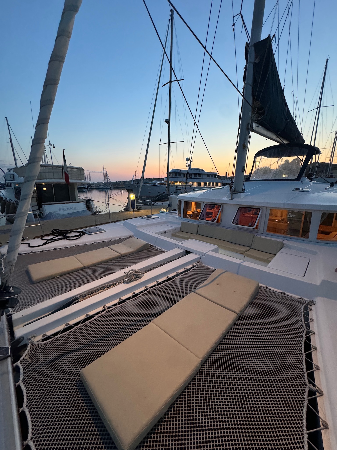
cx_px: 168
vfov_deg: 102.1
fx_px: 182
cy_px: 225
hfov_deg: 85.7
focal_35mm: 14
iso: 400
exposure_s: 1/50
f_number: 2.2
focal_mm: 2.22
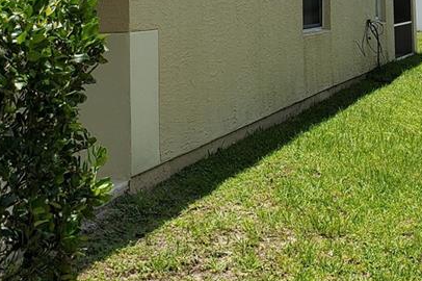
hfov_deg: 24.8
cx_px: 355
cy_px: -69
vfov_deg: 16.3
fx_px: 937
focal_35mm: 80
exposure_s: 1/1765
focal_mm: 4.3
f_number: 2.4
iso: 50
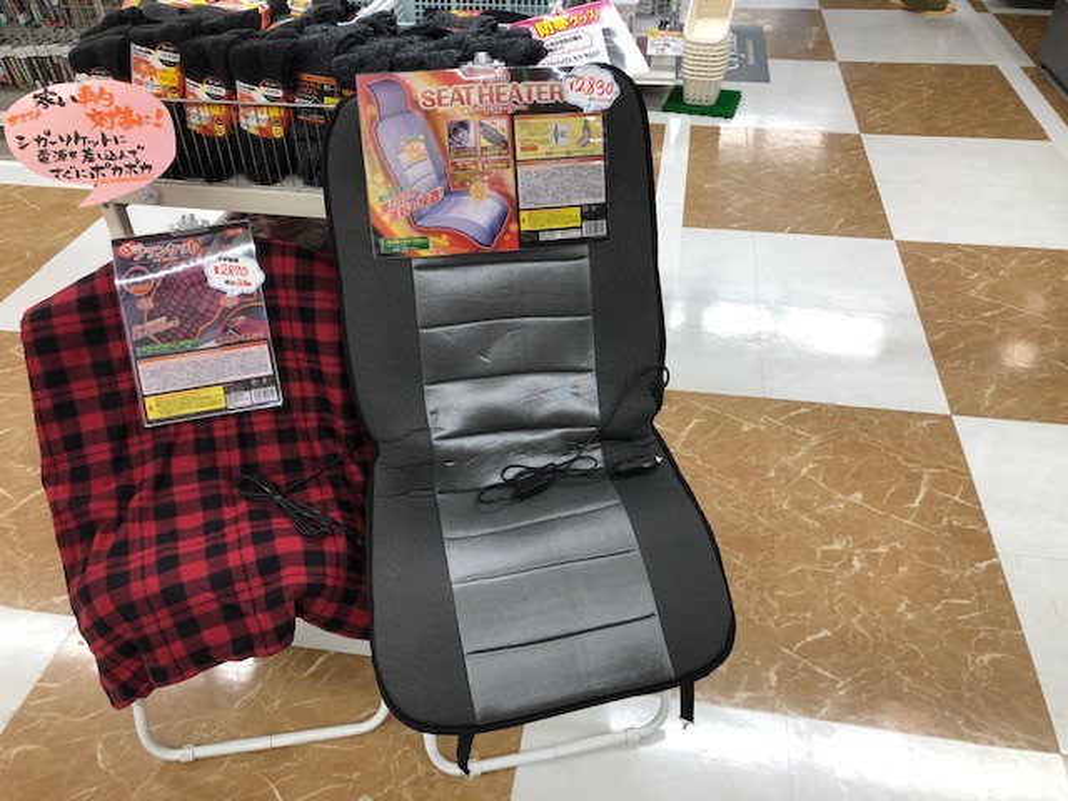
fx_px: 864
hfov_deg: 63.4
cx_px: 534
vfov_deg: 49.7
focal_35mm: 28
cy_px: 400
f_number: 1.8
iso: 25
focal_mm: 3.99
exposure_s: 1/30
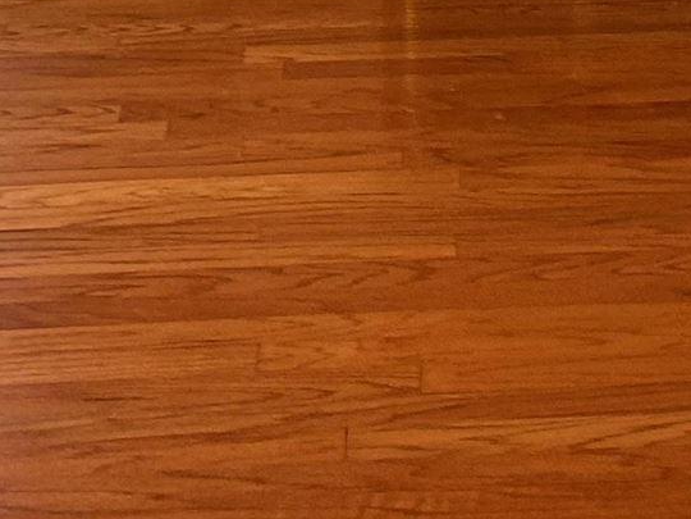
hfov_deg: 13.1
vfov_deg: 8.8
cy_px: -853
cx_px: 715
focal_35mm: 148
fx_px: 2954
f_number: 1.5
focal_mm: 5.7
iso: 125
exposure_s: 1/60
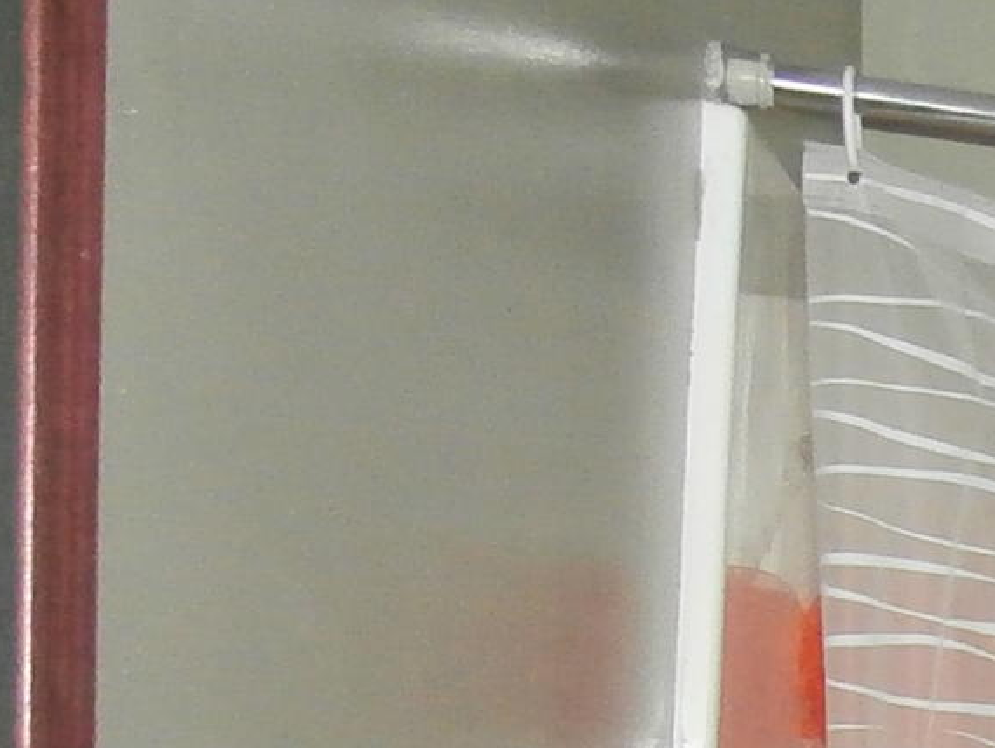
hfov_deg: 12.2
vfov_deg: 11.1
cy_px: 1262
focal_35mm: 126
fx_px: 3624
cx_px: 2455
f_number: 3
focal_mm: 4.2
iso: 200
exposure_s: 1/30
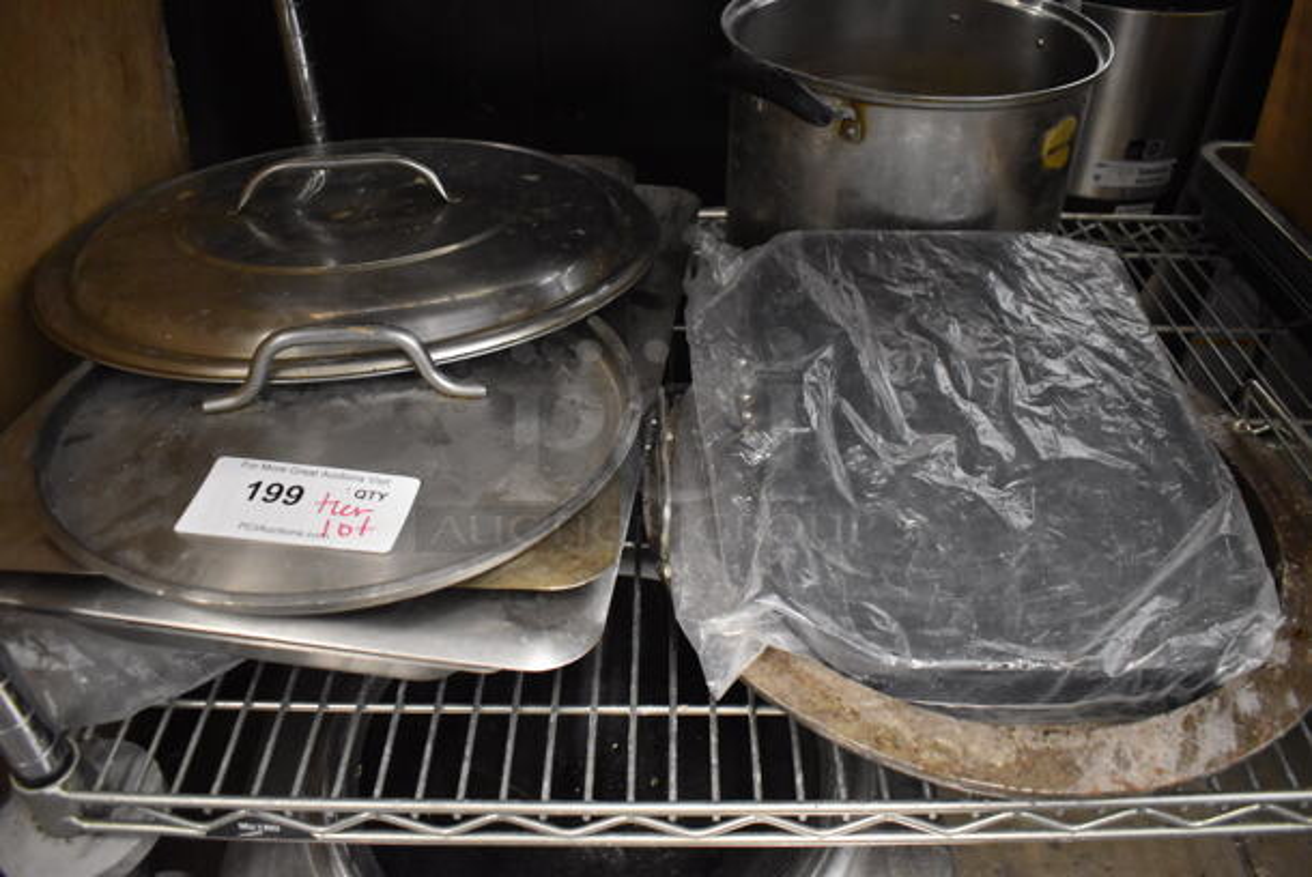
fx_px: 985
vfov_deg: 48.0
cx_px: 656
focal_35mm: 27
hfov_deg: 67.3
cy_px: 438
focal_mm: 18
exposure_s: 1/125
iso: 4000
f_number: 3.5
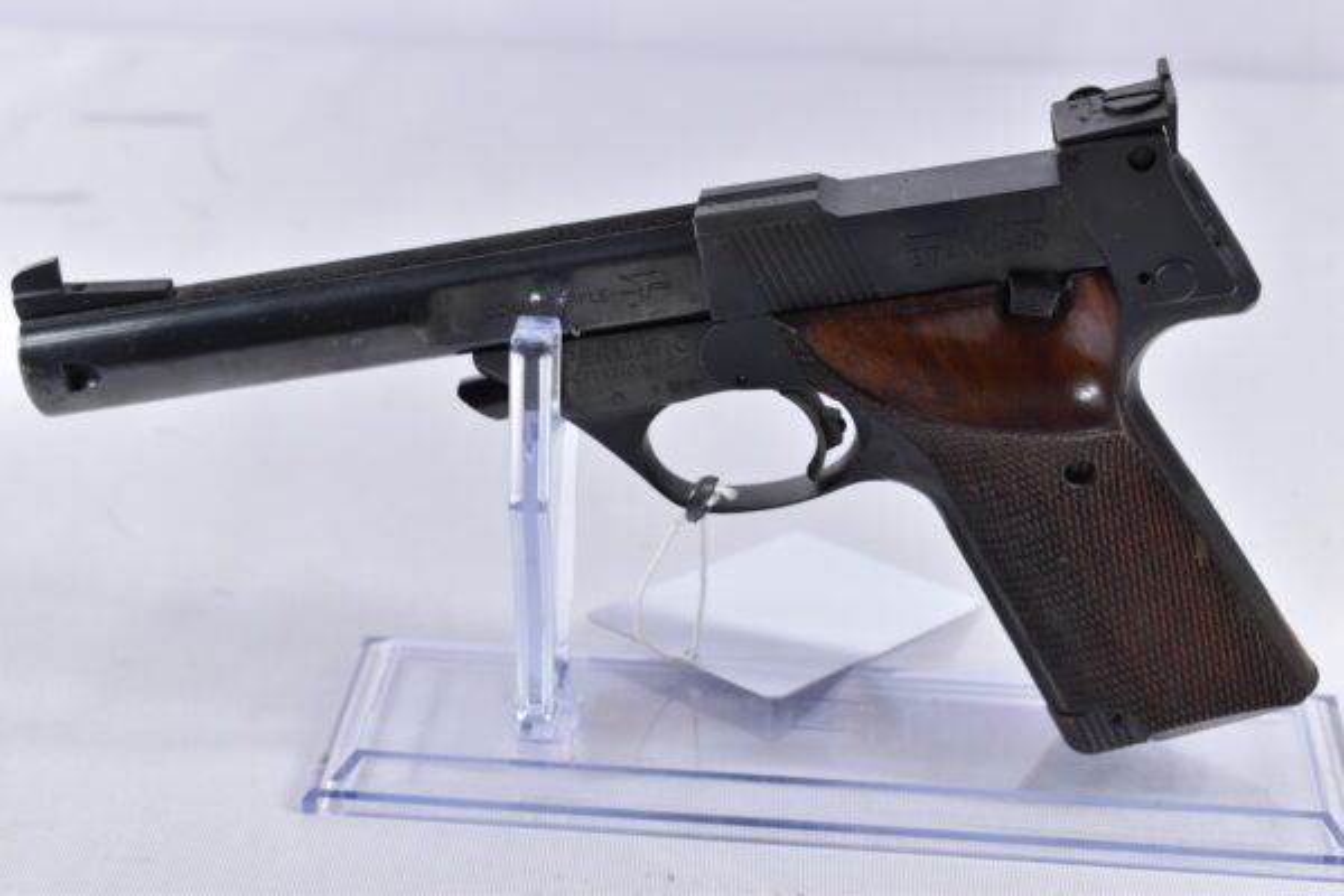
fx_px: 2576
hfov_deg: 29.2
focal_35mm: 69
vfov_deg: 19.7
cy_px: 448
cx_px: 672
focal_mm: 46
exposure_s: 1/50
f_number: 5.3
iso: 640
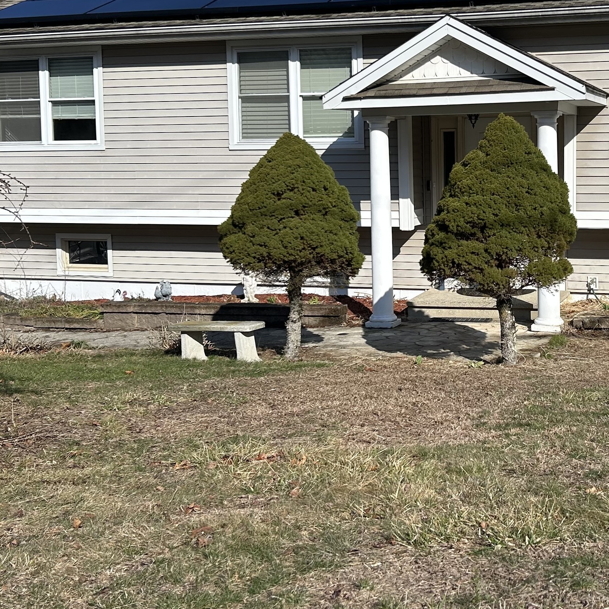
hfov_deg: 31.7
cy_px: 238
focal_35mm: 53
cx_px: 447
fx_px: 1055
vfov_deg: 32.1
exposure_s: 1/5882
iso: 50
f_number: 1.5
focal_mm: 5.7
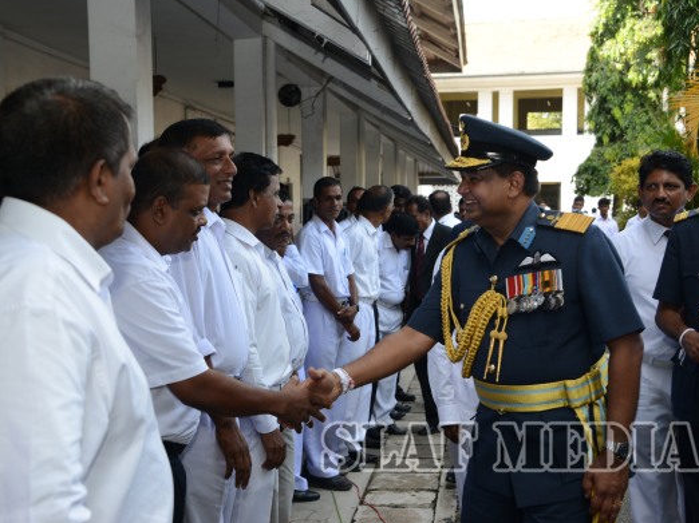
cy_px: 259
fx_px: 1070
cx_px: 358
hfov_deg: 36.2
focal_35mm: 53
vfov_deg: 27.5
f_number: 5.6
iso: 400
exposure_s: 1/160
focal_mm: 48
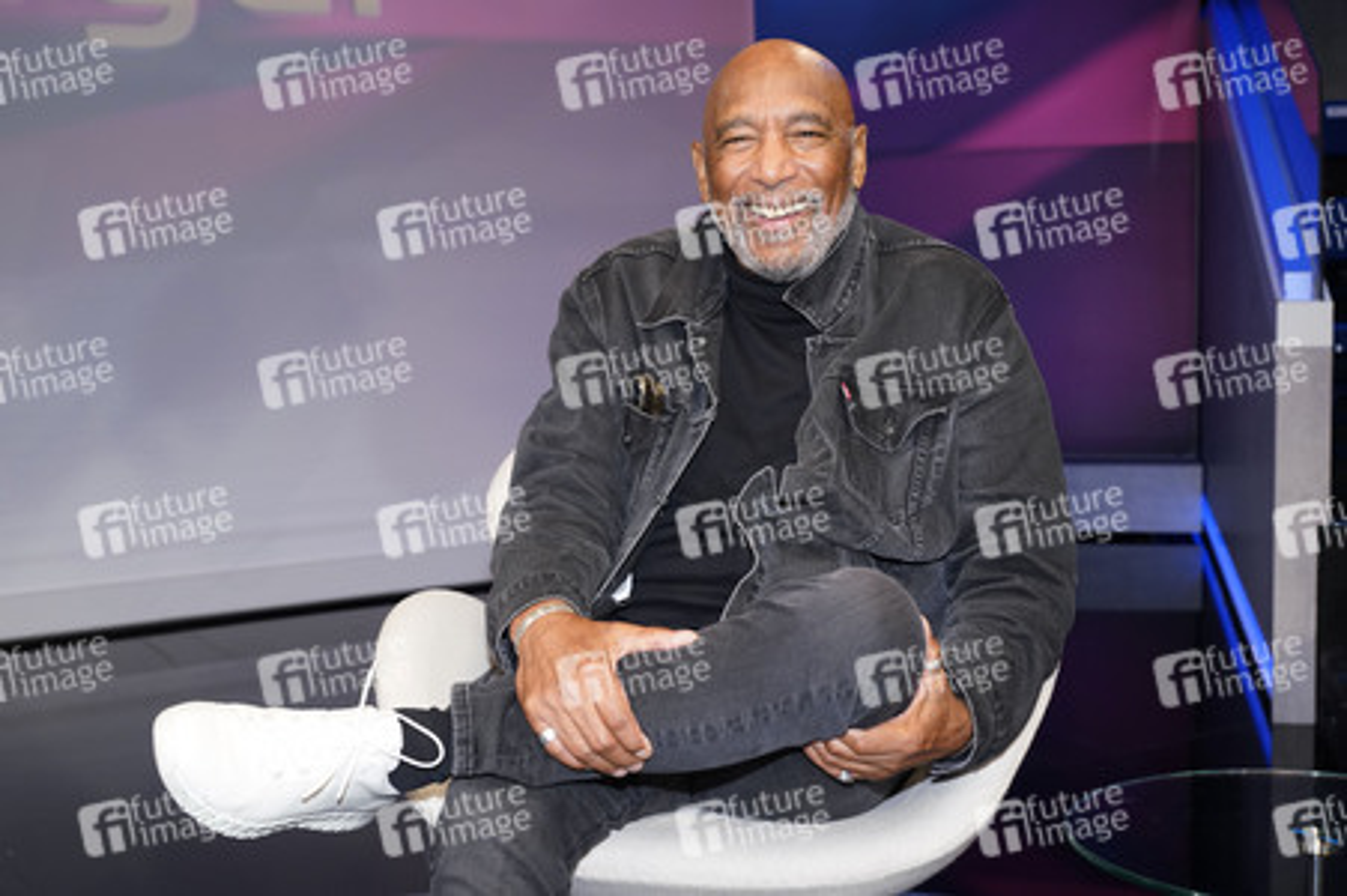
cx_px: 674
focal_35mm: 43
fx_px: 1608
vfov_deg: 31.1
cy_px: 448
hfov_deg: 45.5
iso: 2000
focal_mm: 43
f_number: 5.6
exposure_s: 1/125
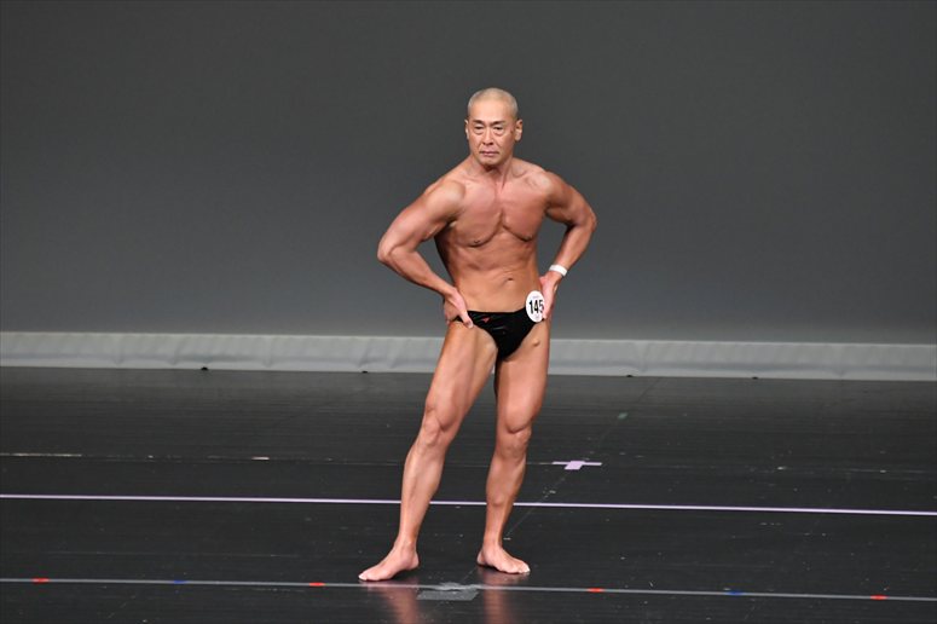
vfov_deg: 3.7
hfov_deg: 5.5
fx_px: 9756
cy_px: 312
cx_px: 468
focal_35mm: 375
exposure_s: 1/400
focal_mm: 250
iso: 4000
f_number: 5.6
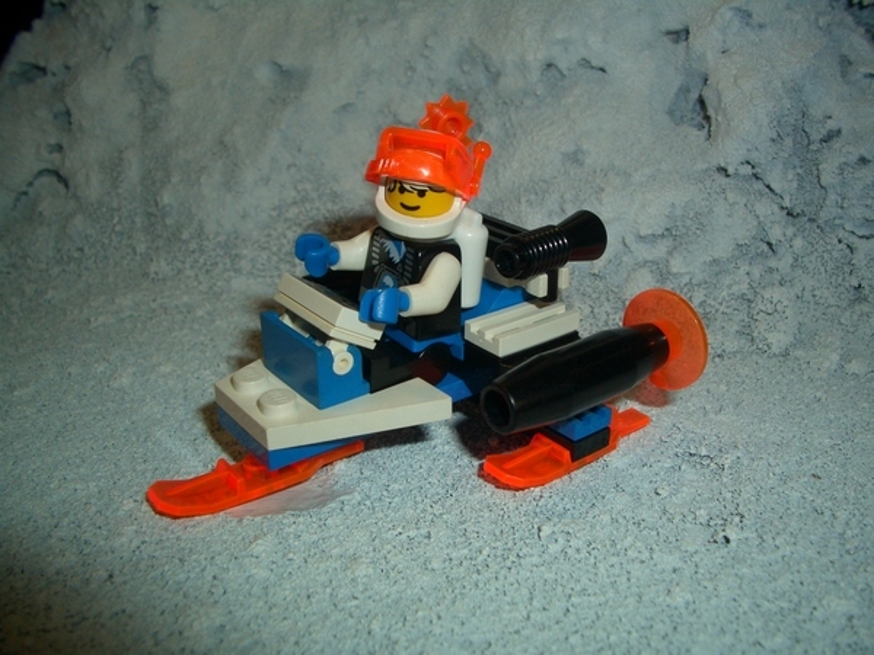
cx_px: 437
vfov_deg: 40.7
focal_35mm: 35
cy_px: 328
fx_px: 884
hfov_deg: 52.6
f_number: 4.3
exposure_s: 1/125
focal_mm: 5.8
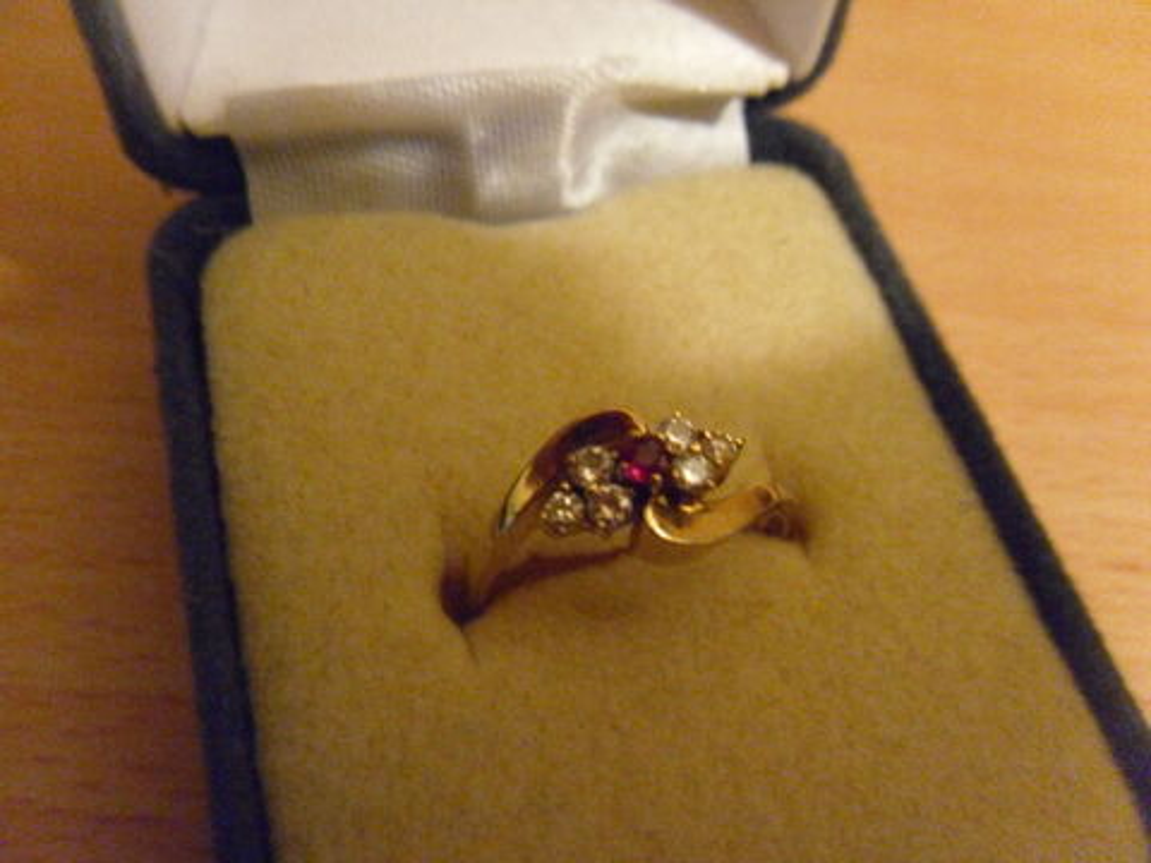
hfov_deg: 52.6
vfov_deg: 40.7
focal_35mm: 35
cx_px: 576
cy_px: 432
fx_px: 1164
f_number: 3.5
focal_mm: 6.3
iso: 800
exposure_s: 1/12
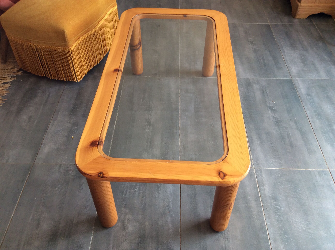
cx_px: 168
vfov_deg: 44.1
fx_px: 309
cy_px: 125
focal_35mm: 32
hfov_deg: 56.9
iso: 50
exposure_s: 1/100
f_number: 2.4
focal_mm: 3.3
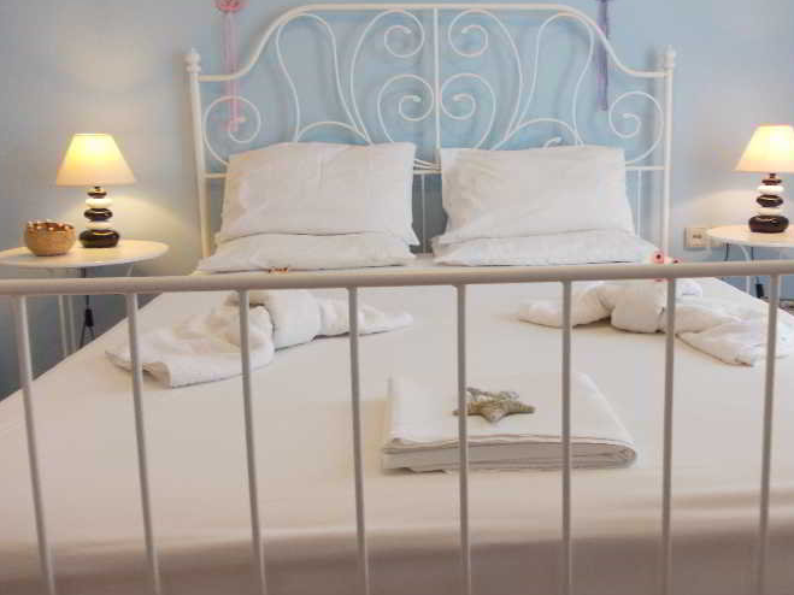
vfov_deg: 41.7
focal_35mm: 34
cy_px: 261
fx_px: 780
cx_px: 461
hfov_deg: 53.7
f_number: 2.7
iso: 80
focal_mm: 4
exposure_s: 1/25
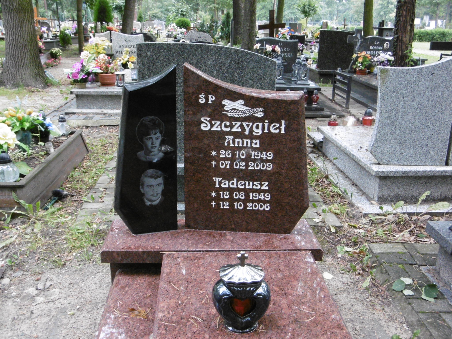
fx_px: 496
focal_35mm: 38
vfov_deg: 37.7
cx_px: 226
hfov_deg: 49.0
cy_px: 170
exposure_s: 1/50
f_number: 3.7
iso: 400
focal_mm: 6.8
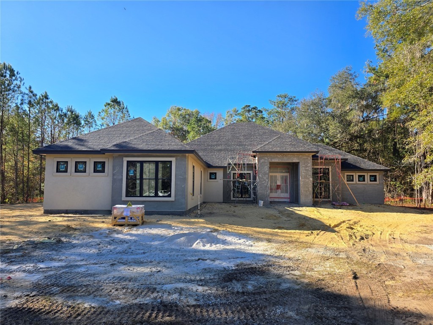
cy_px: 162
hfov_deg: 73.9
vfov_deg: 58.9
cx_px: 216
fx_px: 288
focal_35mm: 23
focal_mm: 6.3
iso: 12
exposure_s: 1/339
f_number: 1.7
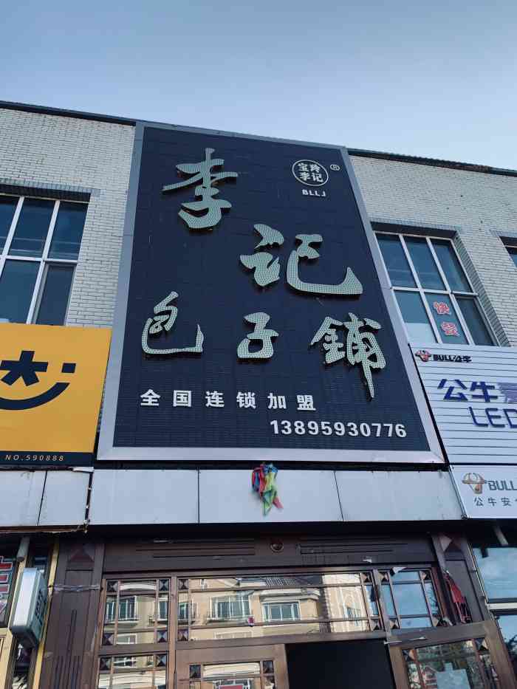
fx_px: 518
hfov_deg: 53.1
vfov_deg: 67.3
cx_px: 258
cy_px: 344
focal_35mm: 26
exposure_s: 1/612
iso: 25
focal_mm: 4.25
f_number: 1.8
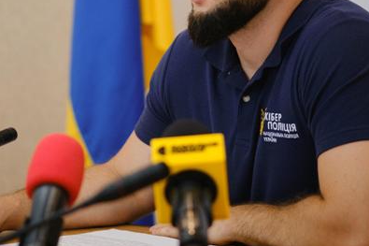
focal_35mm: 152
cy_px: 35
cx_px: 163
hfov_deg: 13.5
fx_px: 1557
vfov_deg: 9.0
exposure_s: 1/180
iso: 640
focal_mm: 50
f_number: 2
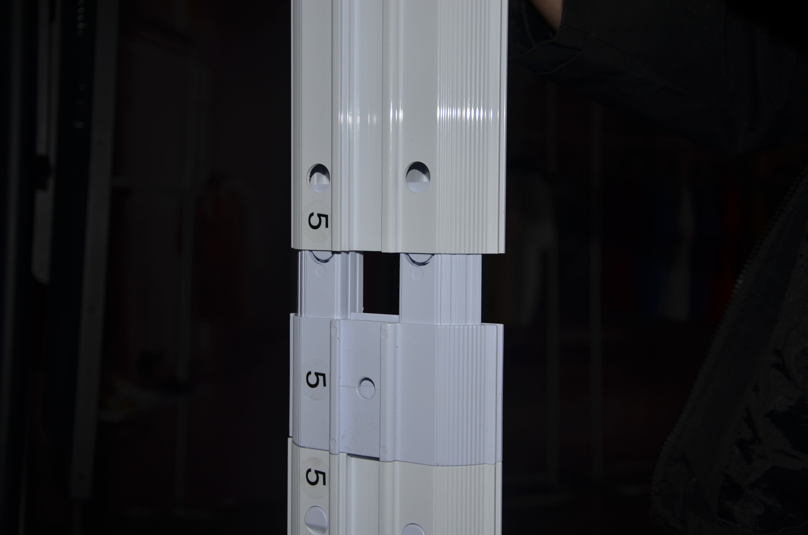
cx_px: 404
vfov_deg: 28.0
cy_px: 268
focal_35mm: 48
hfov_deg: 41.2
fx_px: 1075
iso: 125
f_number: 4.2
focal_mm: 32
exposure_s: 1/200
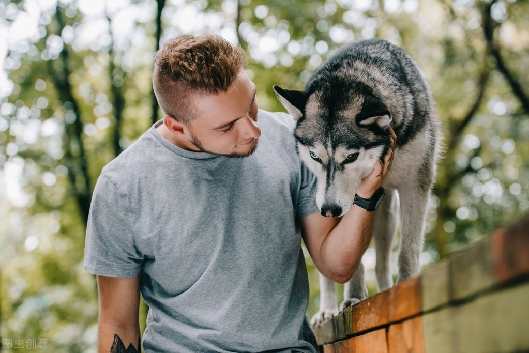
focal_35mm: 82
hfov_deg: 24.8
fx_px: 1205
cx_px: 264
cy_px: 176
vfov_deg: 16.7
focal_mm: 82
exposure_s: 1/160
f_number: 3.5
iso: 500
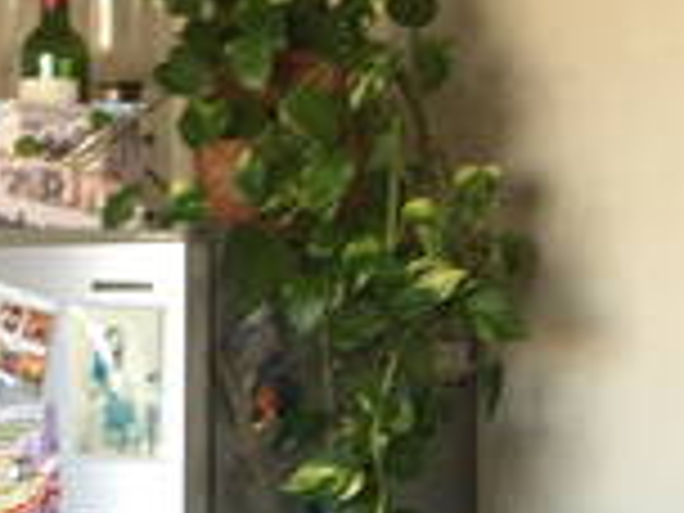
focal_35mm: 151
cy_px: 783
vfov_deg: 9.5
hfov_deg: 13.1
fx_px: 2984
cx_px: 454
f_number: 2.2
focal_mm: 4.15
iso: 32
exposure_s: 1/50
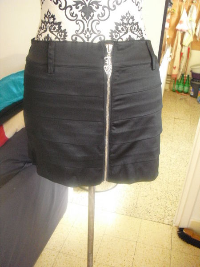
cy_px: 134
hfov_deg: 39.7
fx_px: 277
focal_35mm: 36
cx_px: 100
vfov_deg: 51.4
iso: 800
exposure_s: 1/20
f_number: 3.1
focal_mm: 6.3
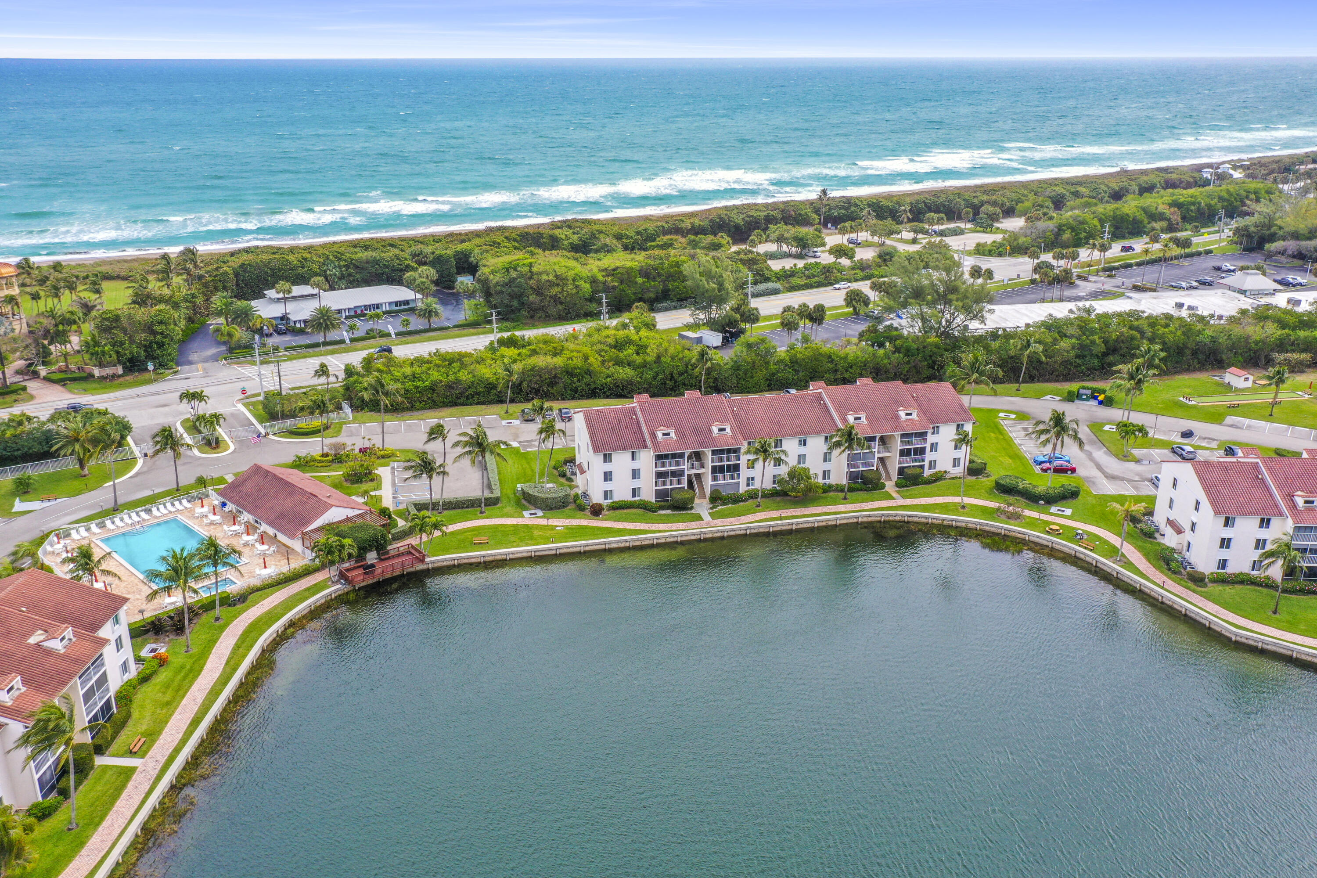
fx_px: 1024
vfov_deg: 46.4
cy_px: 439
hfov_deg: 65.5
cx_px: 658
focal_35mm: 28
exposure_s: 1/320
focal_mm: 10.26
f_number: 5
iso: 100
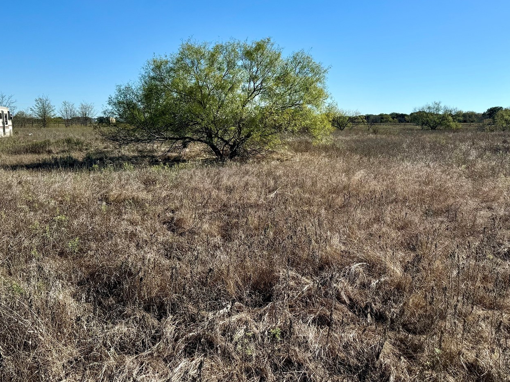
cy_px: 130
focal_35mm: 37
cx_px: 298
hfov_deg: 49.9
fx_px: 545
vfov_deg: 38.3
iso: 80
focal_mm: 6.76
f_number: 1.78
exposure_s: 1/6410
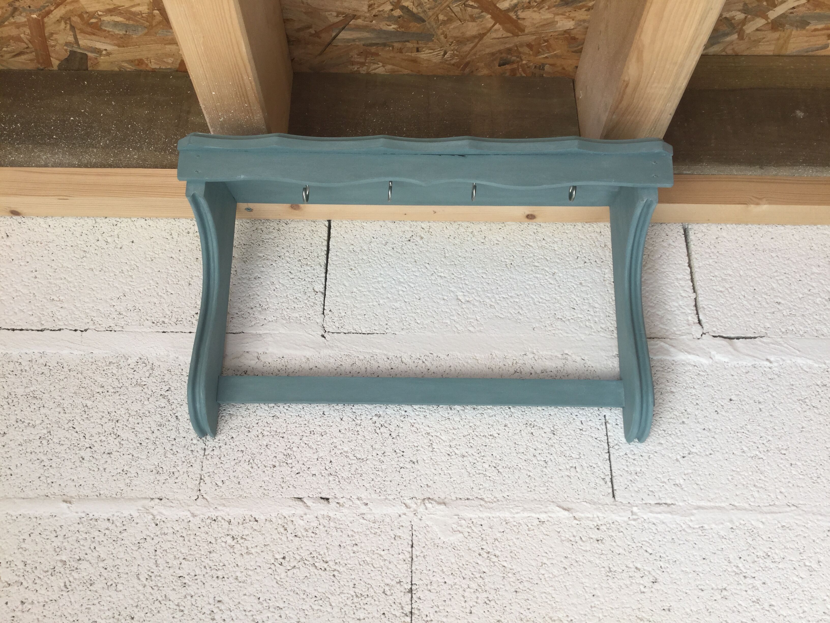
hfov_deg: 58.4
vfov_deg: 45.4
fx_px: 743
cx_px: 415
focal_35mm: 31
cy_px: 312
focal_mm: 3.3
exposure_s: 1/50
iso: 25
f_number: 2.4
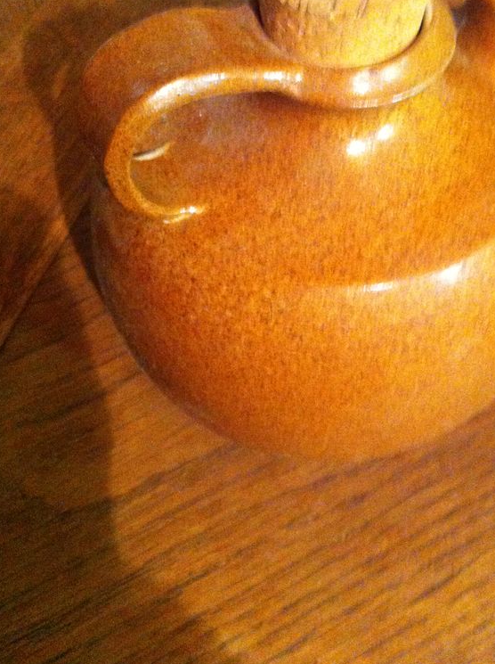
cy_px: 238
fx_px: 899
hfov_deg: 30.6
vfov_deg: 40.1
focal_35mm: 47
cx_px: 312
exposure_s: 1/15
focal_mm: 3.85
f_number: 2.8
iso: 1000
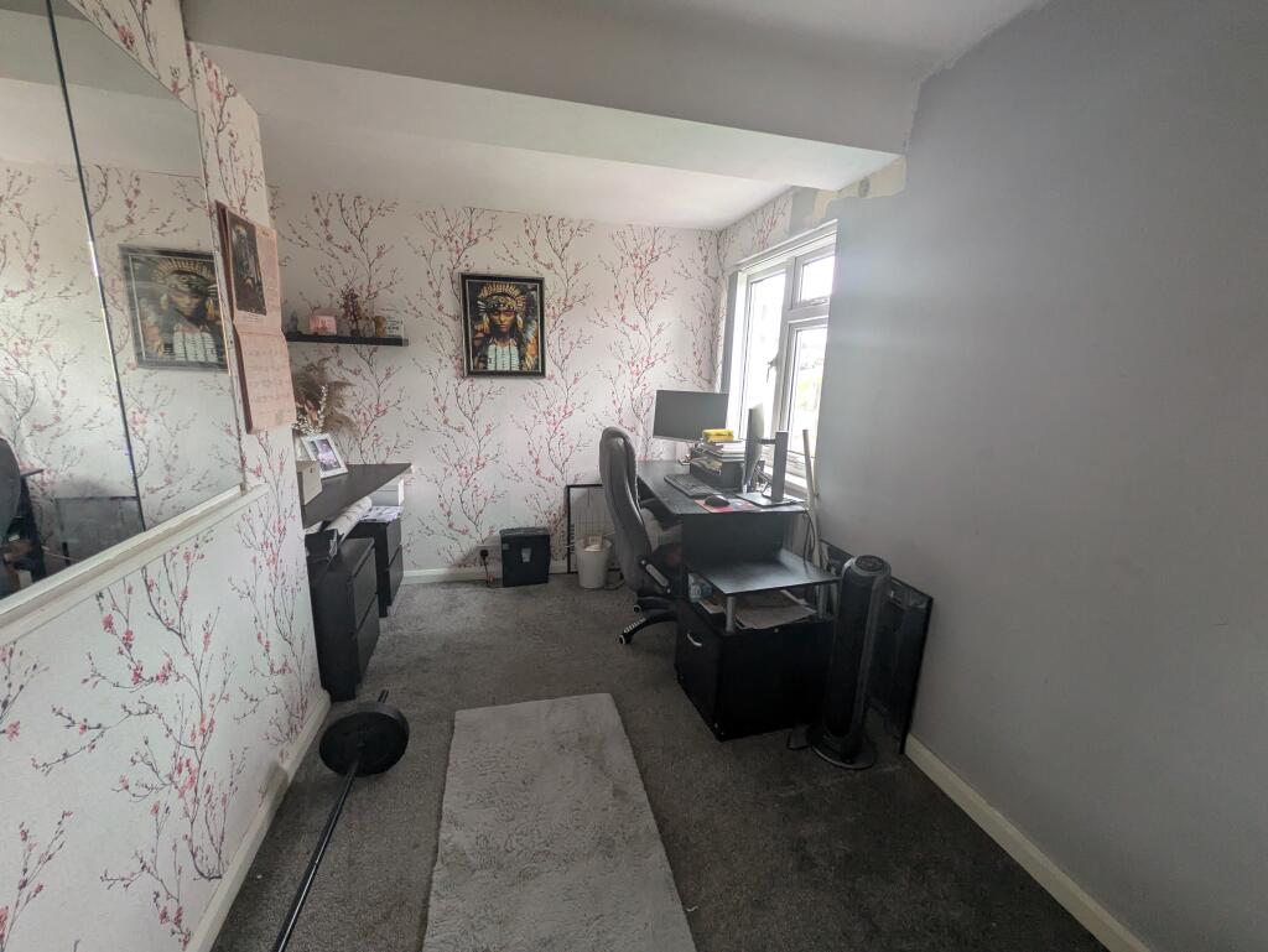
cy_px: 476
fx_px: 513
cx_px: 634
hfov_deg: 102.0
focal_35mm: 14
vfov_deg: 85.7
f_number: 2.2
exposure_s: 1/33.3
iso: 128
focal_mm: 1.83
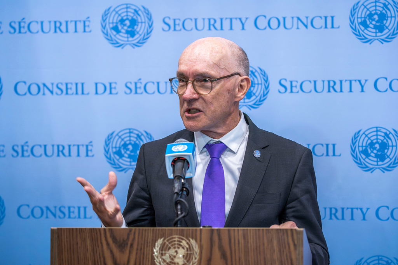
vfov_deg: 9.0
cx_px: 199
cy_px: 132
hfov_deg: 13.4
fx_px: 1691
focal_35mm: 153
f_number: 5.6
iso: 8000
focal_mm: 153
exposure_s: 1/160
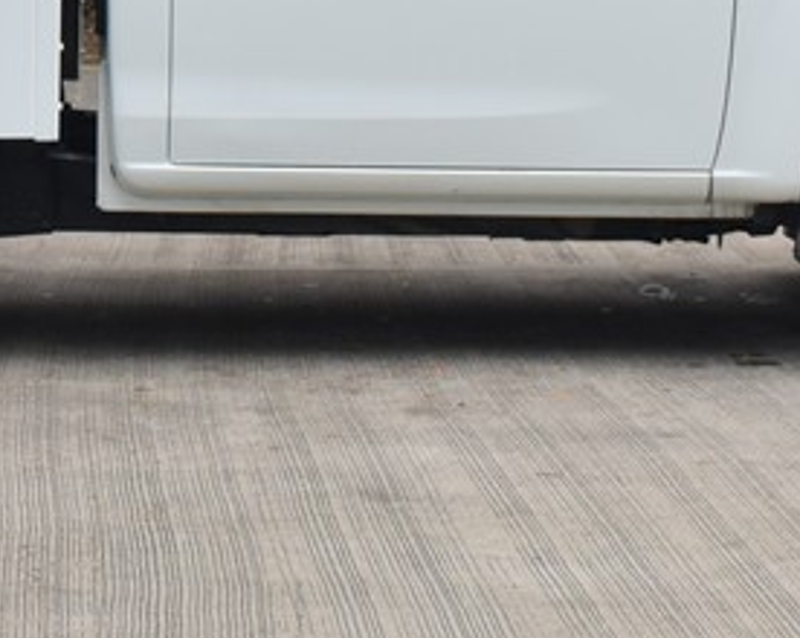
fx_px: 4516
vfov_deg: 7.9
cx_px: 81
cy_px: -300
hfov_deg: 10.1
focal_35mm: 191
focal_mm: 34
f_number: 10
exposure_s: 1/250
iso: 500
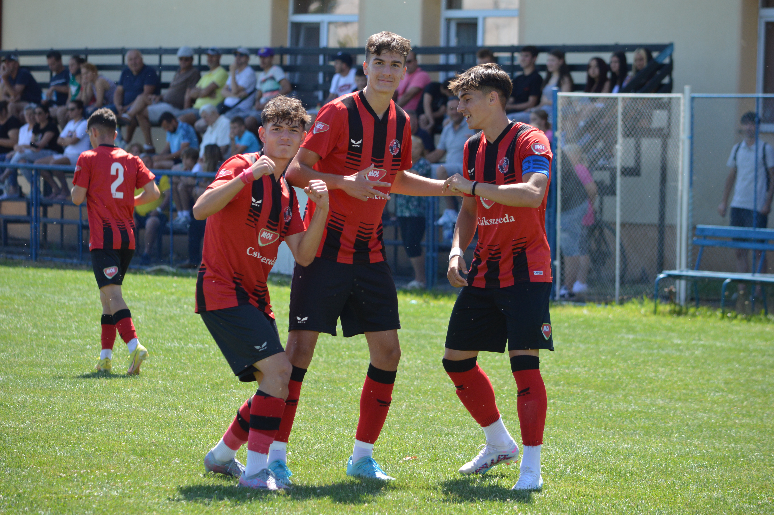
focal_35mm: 195
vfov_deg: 7.0
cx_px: 387
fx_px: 4189
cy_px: 258
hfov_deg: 10.6
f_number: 4.8
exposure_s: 1/1000
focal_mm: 130
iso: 400
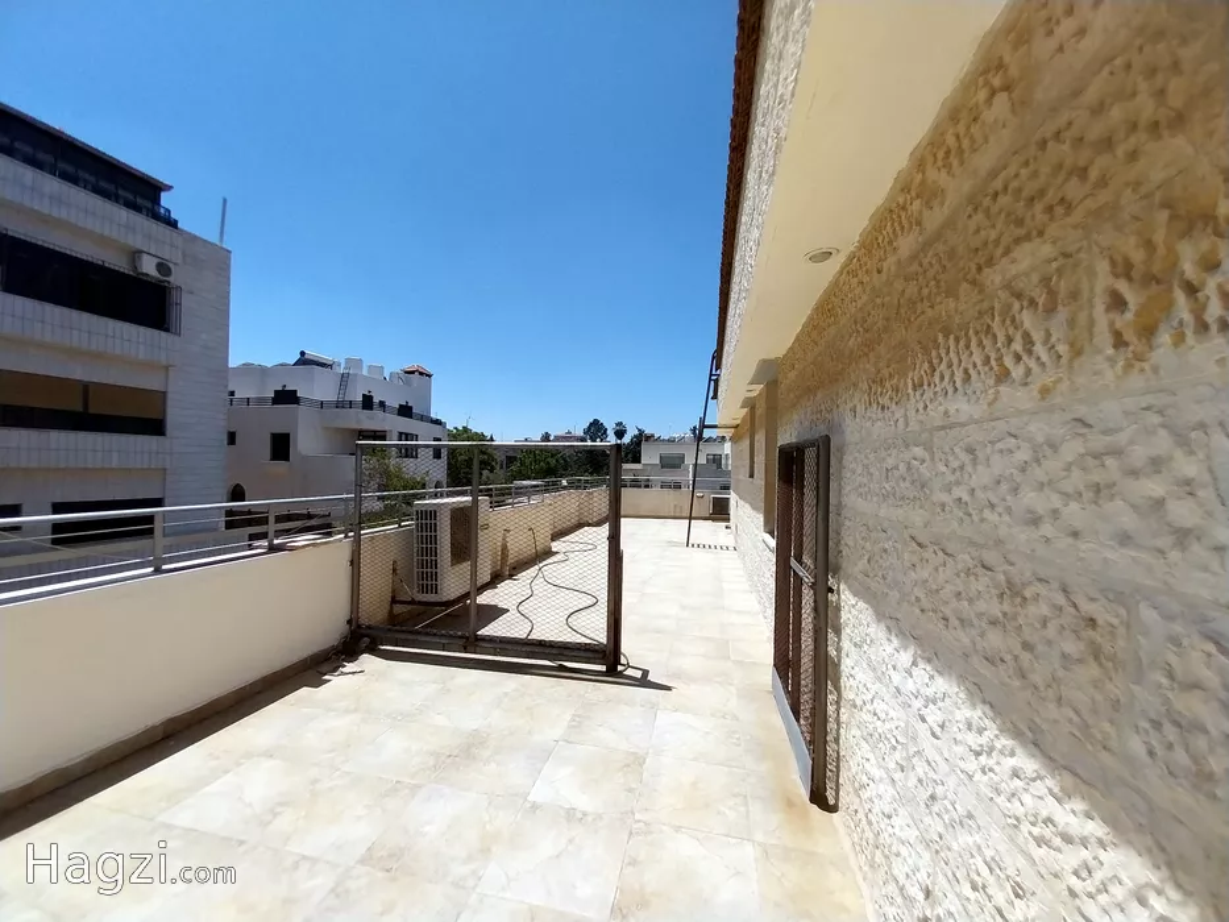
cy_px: 461
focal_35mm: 13
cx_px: 614
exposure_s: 1/3063
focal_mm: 1.3
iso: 76
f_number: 2.2
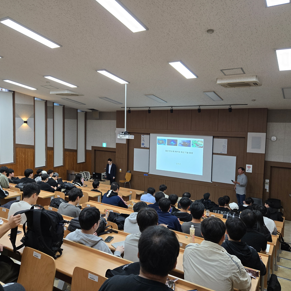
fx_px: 266
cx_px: 128
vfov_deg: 57.3
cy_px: 146
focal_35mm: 28
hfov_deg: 57.1
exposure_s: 1/120
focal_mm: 5.4
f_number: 1.8
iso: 125
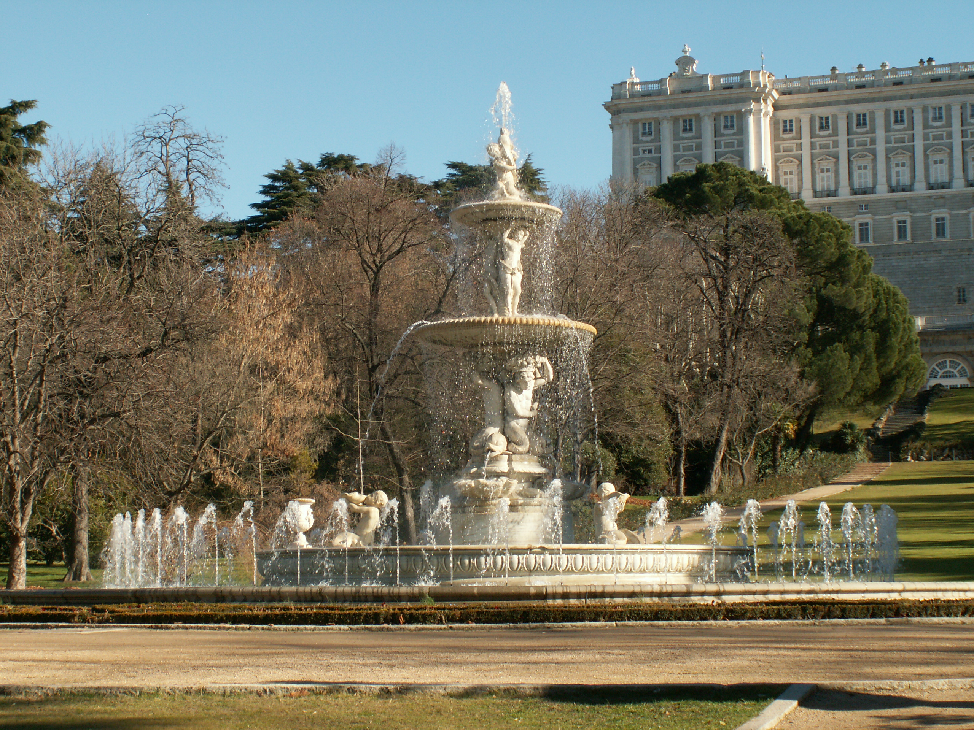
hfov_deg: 29.0
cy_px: 365
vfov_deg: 21.9
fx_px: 1885
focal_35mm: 67
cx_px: 487
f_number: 6.3
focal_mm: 11.14
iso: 50
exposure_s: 1/160
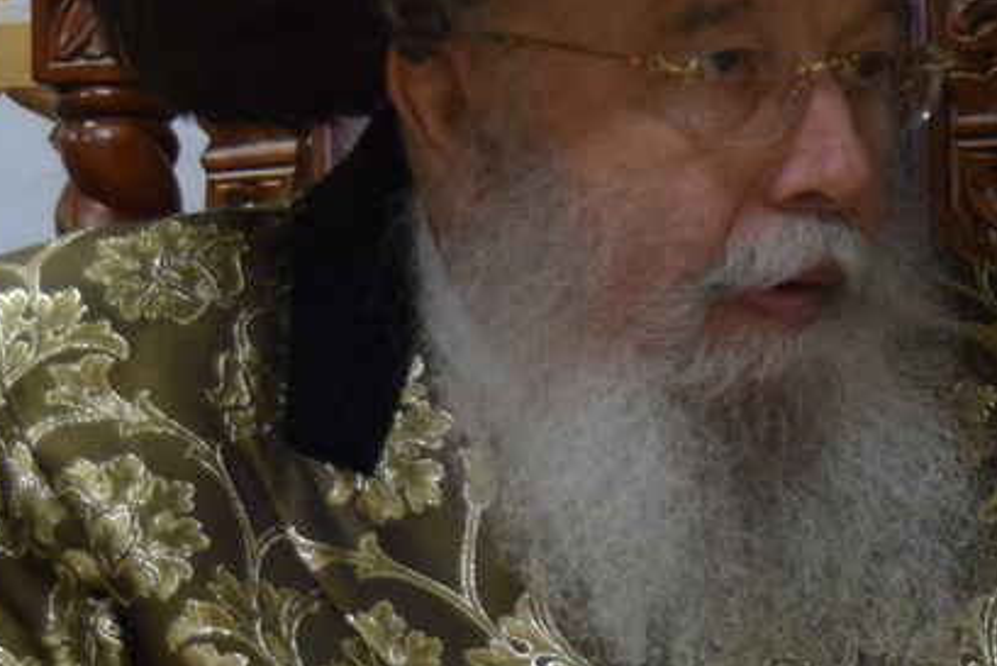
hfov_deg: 11.3
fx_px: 4978
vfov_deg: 7.6
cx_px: 1046
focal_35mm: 180
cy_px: 370
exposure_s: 1/60
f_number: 4.5
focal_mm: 35
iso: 1250
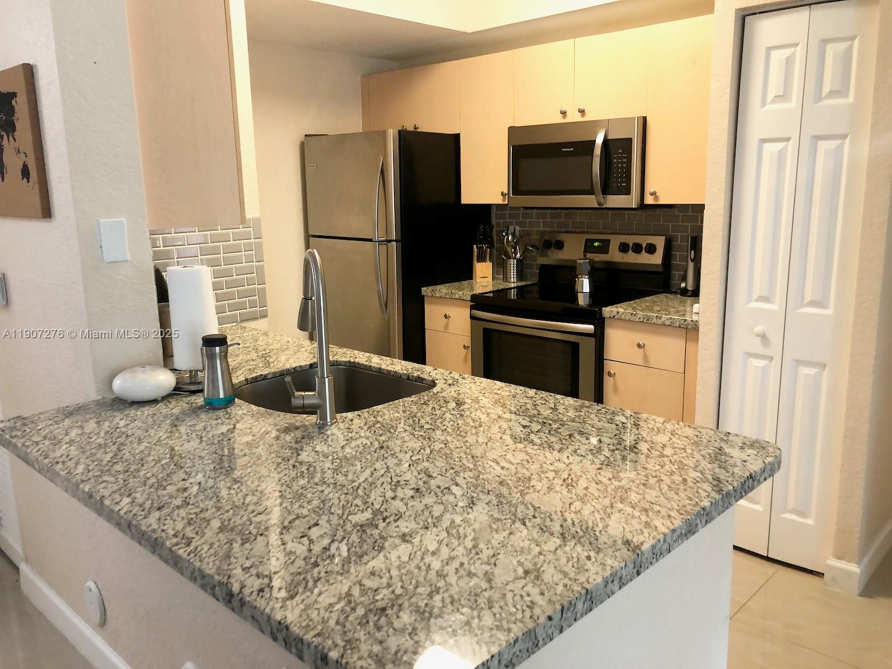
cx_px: 446
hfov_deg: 63.4
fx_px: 722
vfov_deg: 49.7
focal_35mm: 28
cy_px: 334
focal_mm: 4
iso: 40
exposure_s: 1/15
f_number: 1.8
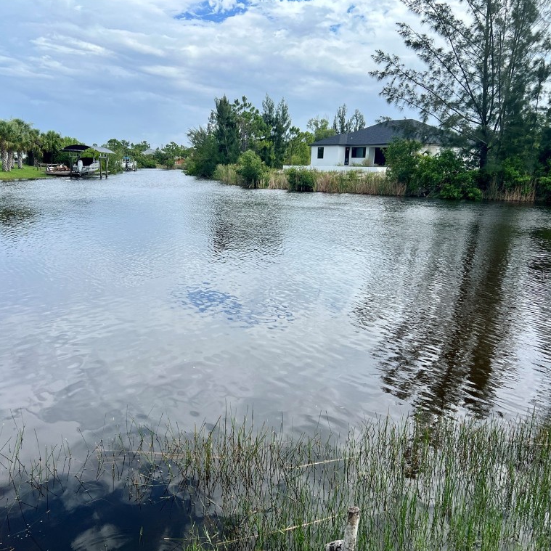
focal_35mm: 31
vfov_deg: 52.5
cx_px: 231
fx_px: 558
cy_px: 275
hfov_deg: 52.3
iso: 50
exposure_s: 1/4274
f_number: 1.5
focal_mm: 5.7
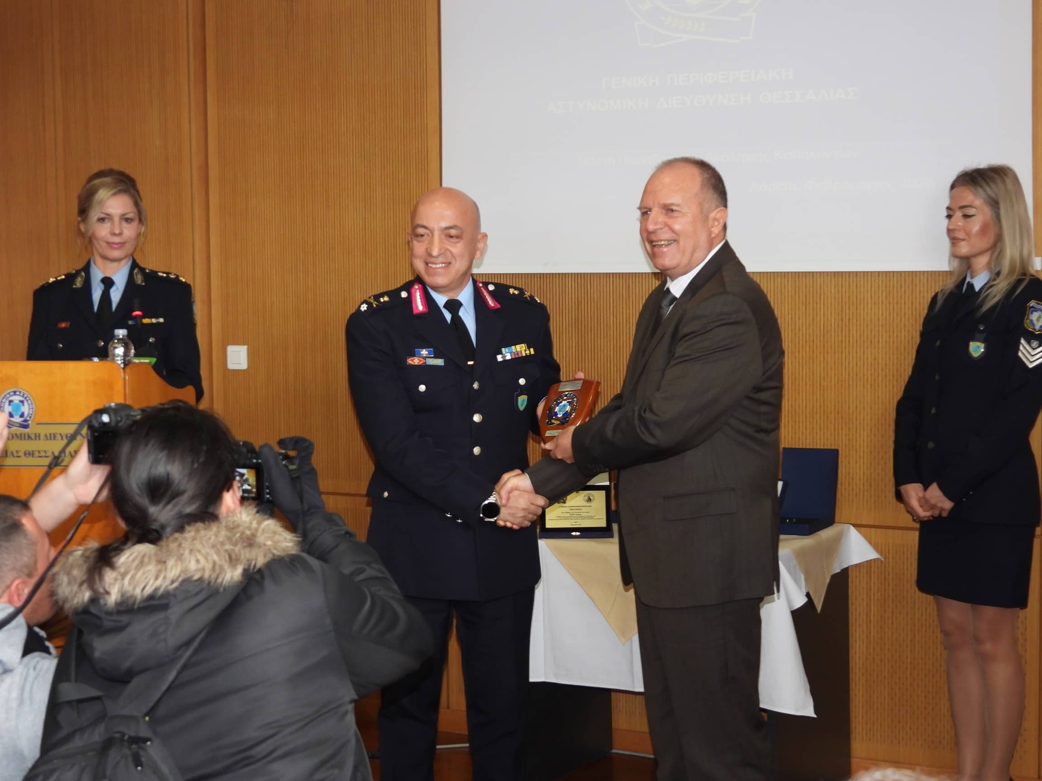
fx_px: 1806
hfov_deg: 32.2
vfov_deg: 24.4
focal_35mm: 60
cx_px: 521
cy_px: 390
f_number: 3.5
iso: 200
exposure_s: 1/30
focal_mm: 10.7
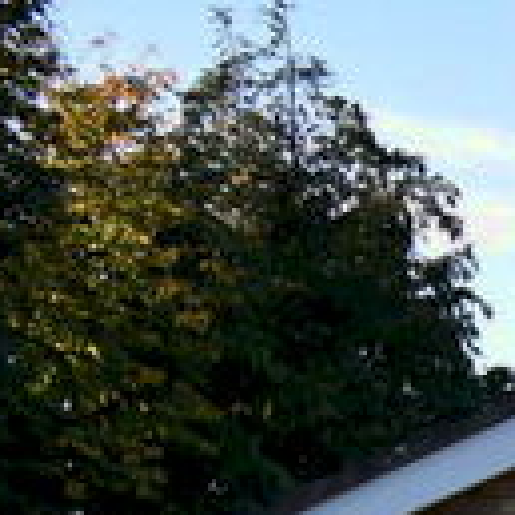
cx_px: 1341
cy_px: 709
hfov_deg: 13.5
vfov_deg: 20.3
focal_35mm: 76
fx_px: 1284
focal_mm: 11
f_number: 4.8
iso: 100
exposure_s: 1/160
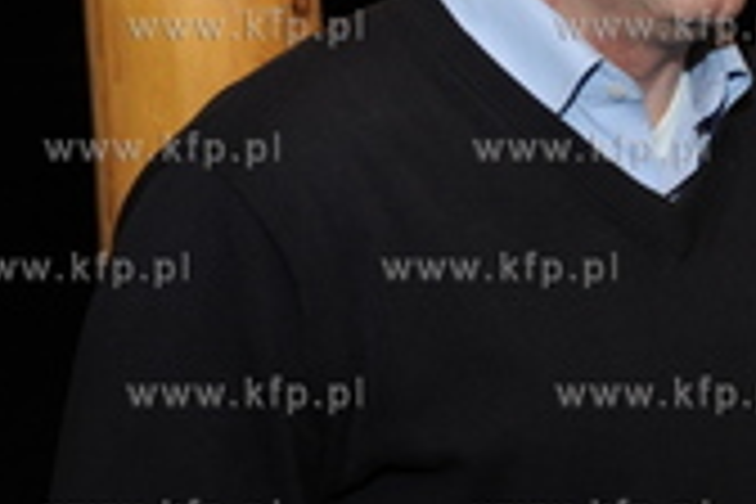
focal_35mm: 107
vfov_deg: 12.7
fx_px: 2247
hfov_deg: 18.4
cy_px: 86
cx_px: 832
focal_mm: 45
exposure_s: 1/60
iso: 1600
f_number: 8
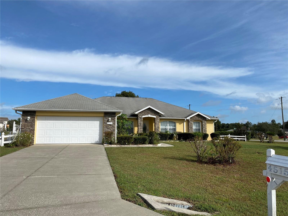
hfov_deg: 67.3
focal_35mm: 26
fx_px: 216
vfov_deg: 53.1
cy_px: 108
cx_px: 144
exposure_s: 1/4274
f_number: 1.8
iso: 32
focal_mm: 4.25
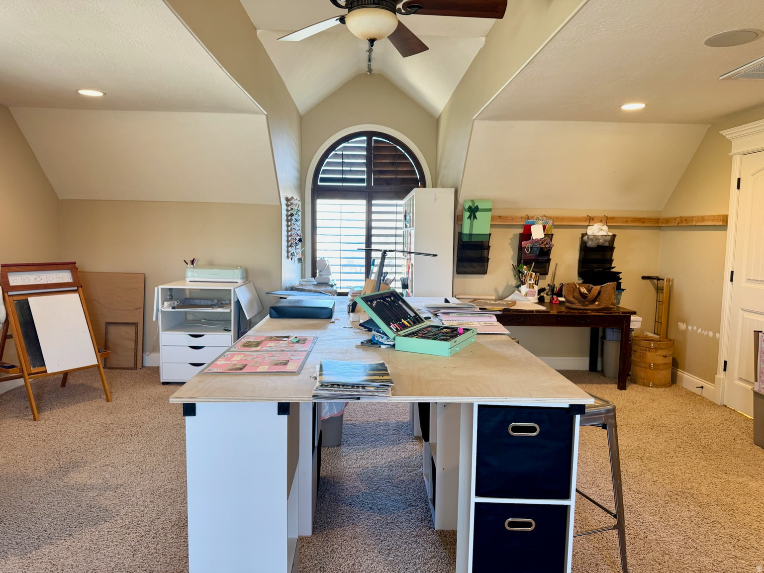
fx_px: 530
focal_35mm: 24
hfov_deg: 71.6
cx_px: 382
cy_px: 286
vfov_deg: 56.8
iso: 125
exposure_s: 1/60
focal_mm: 6.76
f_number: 1.78
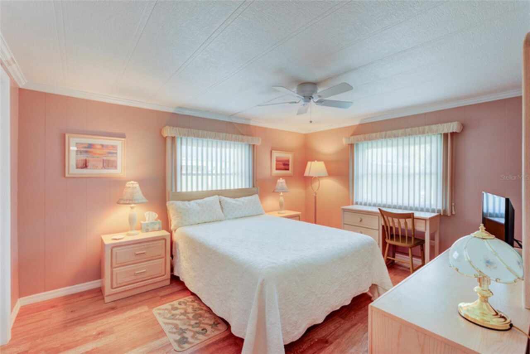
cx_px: 265
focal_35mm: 16
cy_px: 177
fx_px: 236
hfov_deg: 96.7
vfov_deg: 73.8
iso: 400
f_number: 8
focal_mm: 16
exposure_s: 1/15
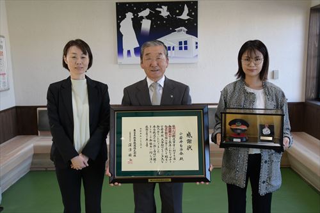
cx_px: 160
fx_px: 347
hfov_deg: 49.6
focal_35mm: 39
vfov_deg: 34.2
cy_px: 106
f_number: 8
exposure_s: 1/250
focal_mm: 26
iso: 2500
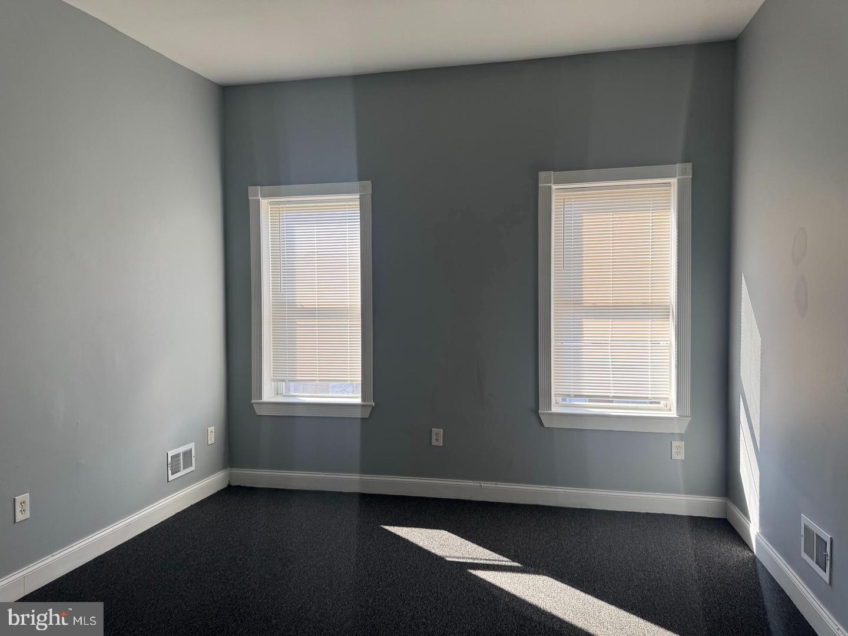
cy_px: 318
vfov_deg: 56.8
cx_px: 424
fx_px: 588
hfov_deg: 71.6
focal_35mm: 24
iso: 80
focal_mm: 6.76
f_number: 1.78
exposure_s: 1/417
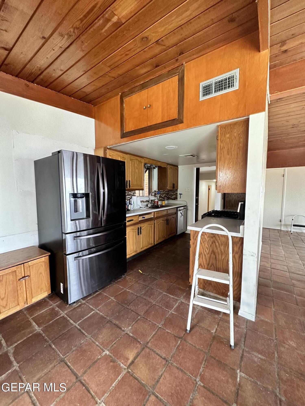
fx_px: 164
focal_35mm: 14
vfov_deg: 102.1
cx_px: 152
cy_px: 203
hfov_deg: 85.7
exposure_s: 1/72
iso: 320
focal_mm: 2.22
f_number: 2.2
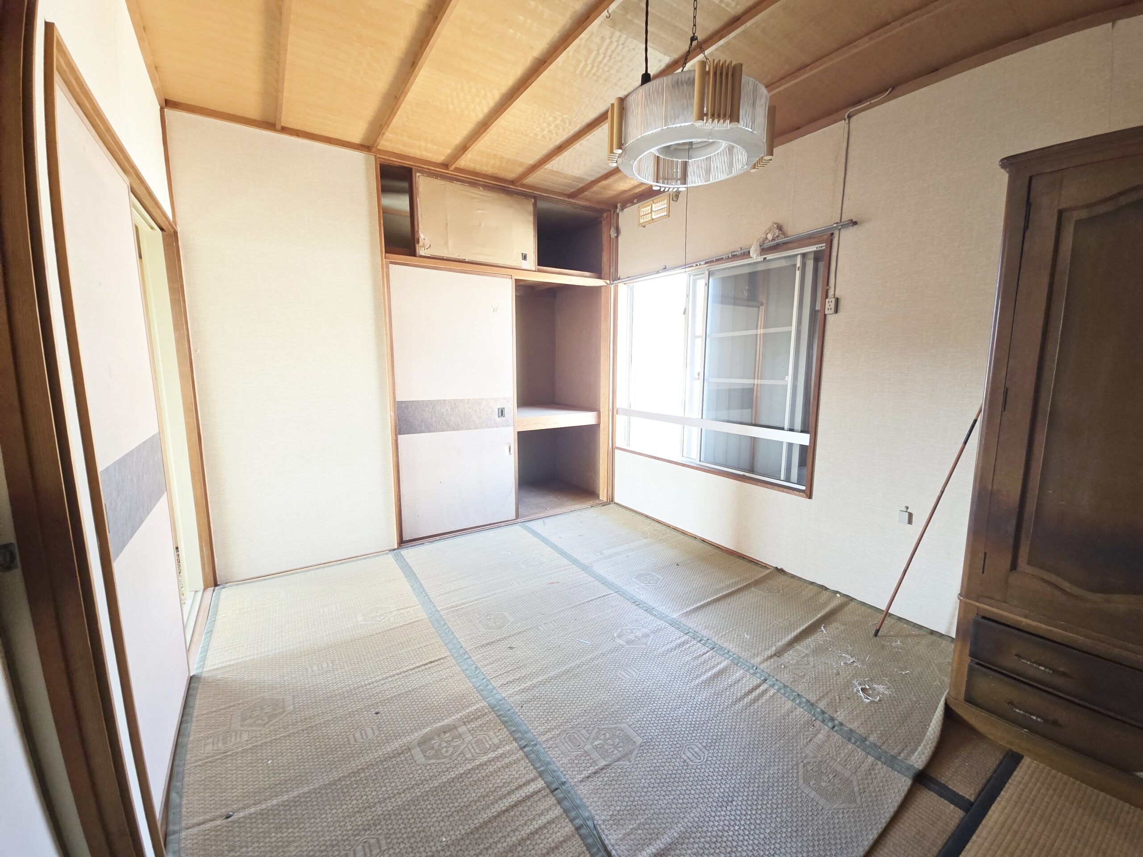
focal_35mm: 13
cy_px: 428
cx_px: 572
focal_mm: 2.2
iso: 100
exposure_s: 1/50
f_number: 2.2
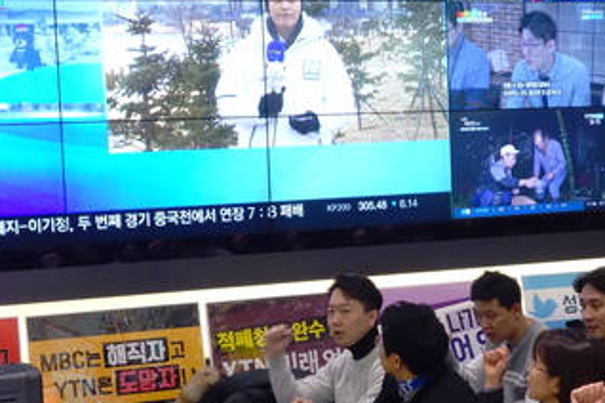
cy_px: 254
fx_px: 1580
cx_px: 457
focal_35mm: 94
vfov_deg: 14.5
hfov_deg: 21.5
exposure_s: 1/50
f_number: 5
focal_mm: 16.2
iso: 1250
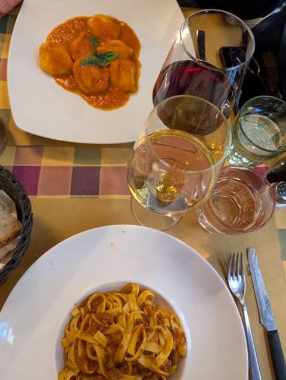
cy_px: 190
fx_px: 264
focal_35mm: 24
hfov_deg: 56.9
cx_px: 143
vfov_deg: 71.5
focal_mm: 6.9
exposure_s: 1/50
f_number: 1.68
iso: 523
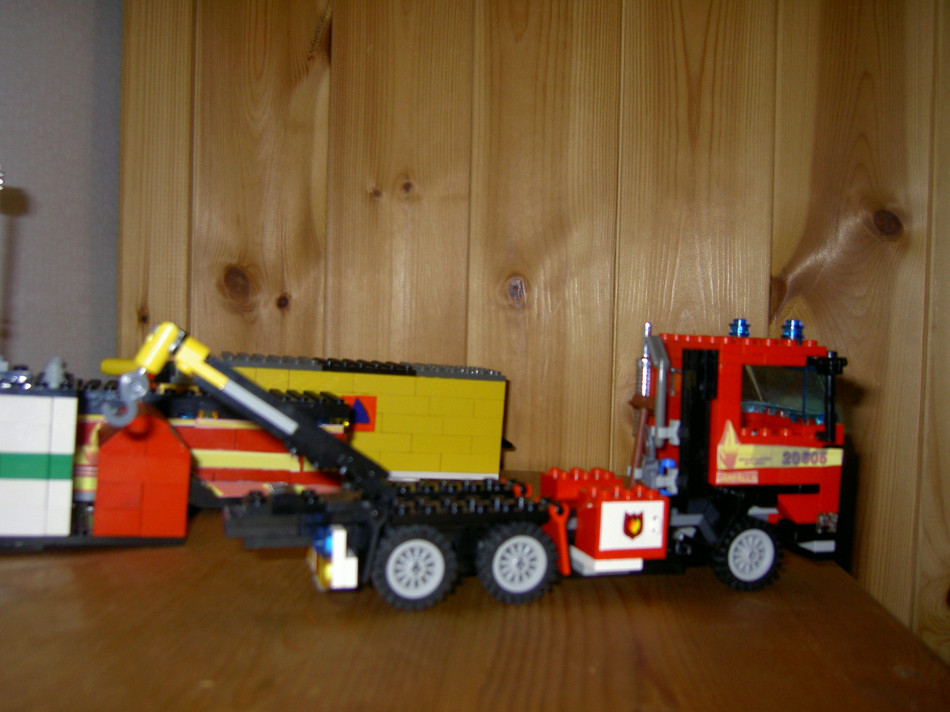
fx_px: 933
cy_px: 356
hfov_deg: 54.0
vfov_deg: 41.8
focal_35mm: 34
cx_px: 475
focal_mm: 5.6
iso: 100
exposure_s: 1/60
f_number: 2.8
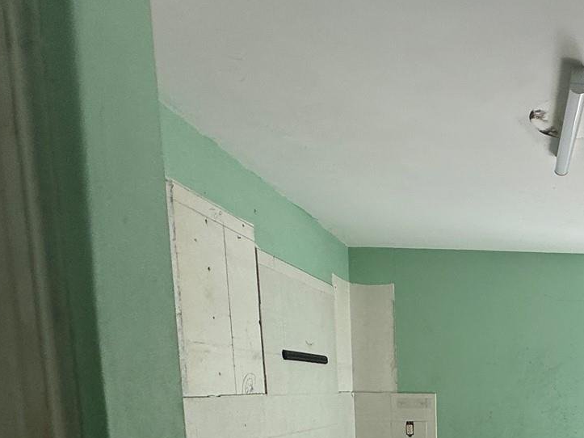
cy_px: 455
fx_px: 523
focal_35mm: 31
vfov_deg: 39.2
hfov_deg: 48.2
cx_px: 583
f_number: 2.2
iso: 50
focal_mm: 2.22
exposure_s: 1/99
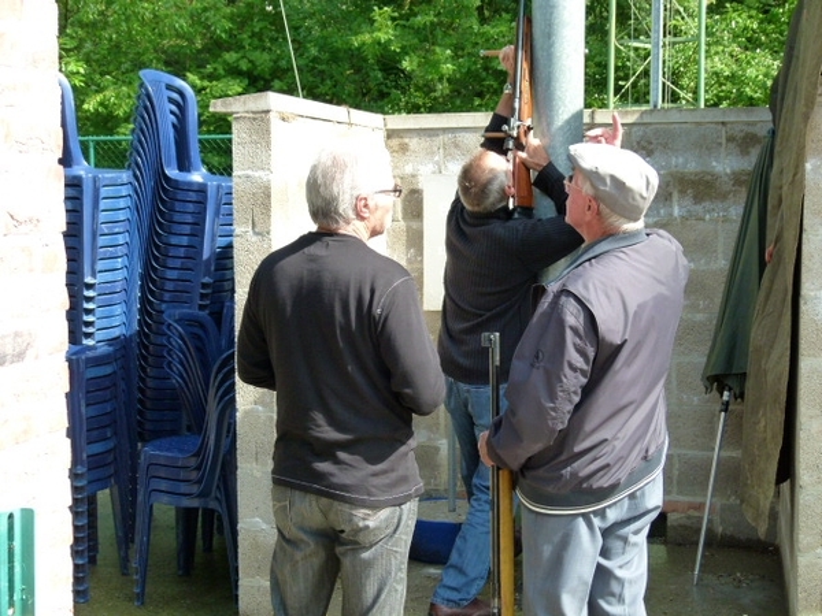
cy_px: 308
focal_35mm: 58
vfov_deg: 25.2
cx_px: 411
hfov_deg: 33.2
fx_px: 1377
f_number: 4
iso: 160
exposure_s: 1/160
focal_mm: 10.5
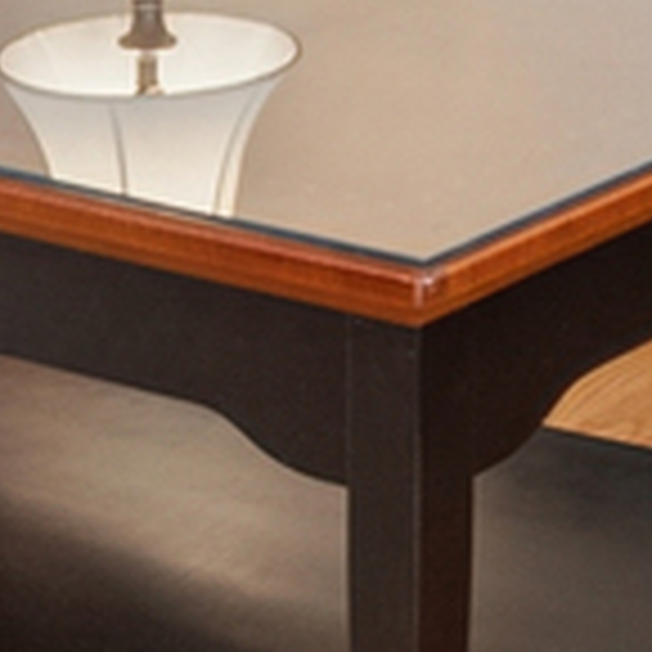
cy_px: -859
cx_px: 656
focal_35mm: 171
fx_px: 3644
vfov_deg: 9.3
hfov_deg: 10.1
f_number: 8
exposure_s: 1/8
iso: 320
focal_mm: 12
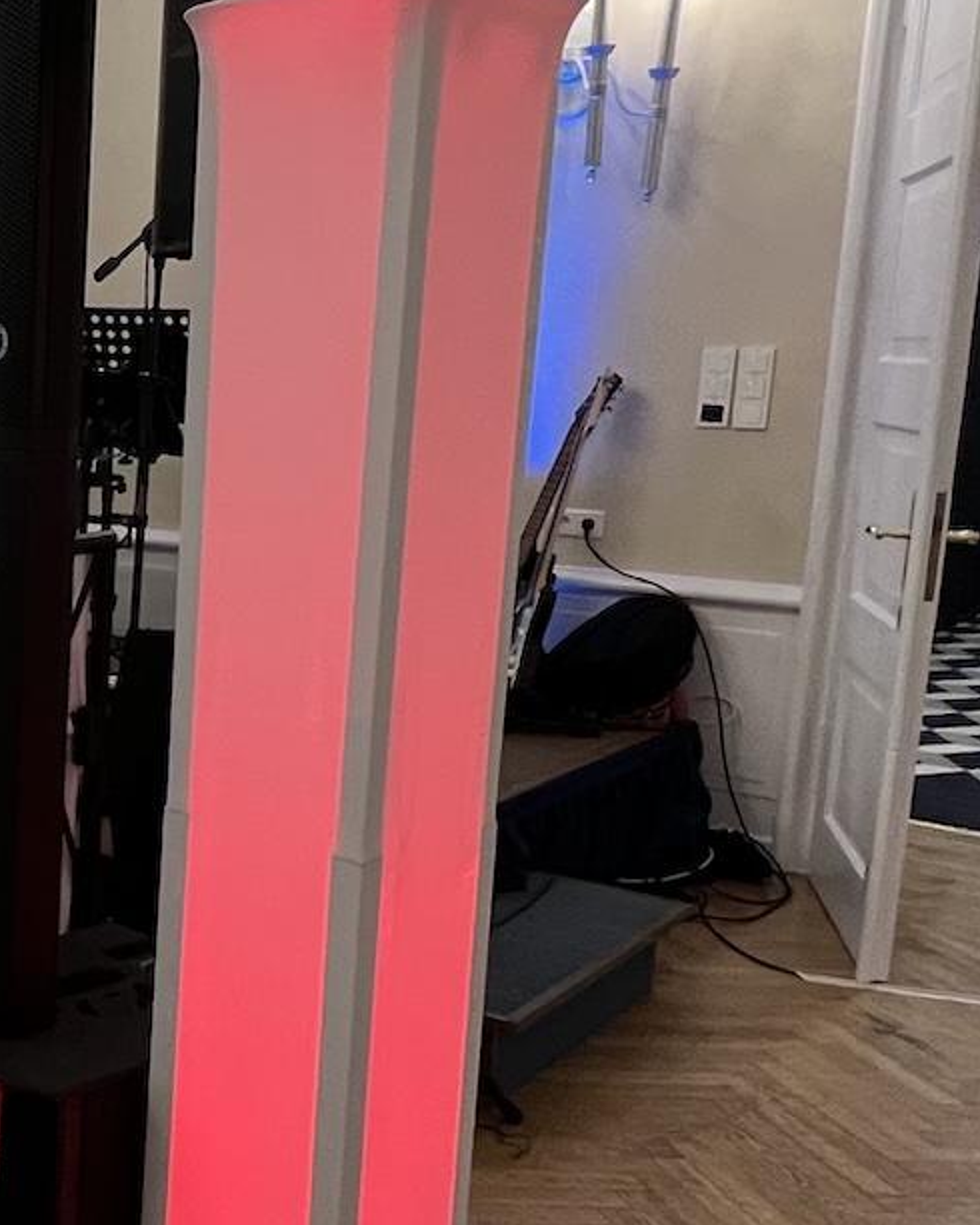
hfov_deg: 29.8
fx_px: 1487
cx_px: -268
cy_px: 634
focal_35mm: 41
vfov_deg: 44.8
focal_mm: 1.57
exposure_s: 1/50
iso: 320
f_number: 1.8
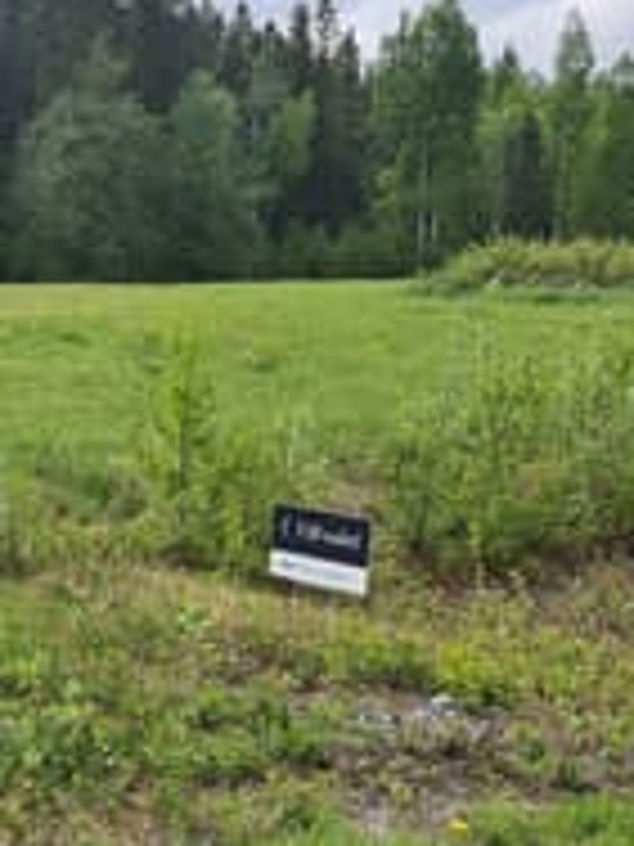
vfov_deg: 34.3
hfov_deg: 22.6
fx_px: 1368
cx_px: -243
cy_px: 488
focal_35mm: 56
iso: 50
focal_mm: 7
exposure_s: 1/728
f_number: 1.8
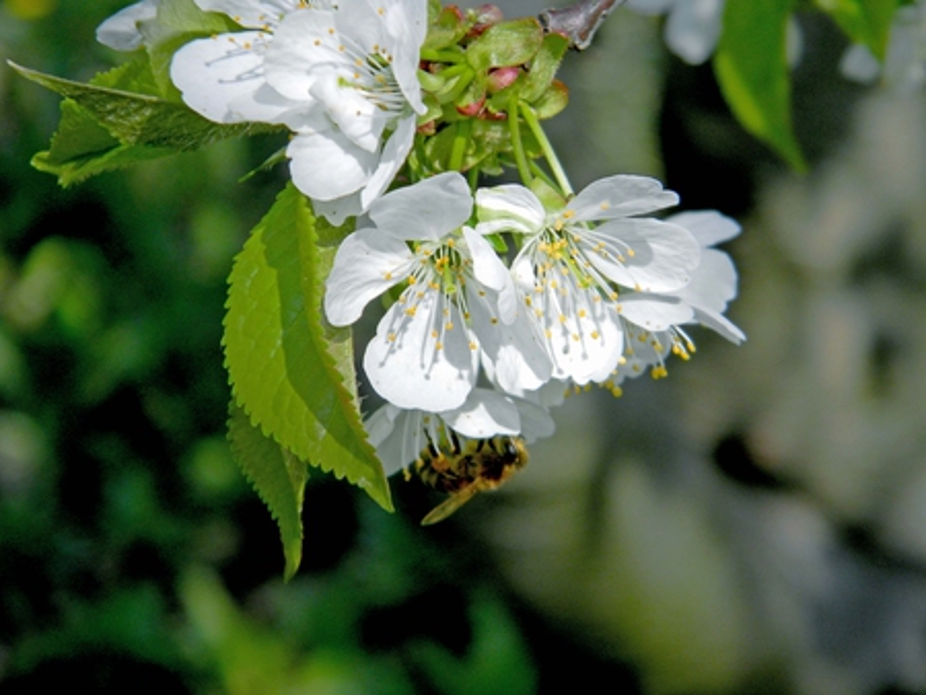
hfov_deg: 13.3
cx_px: 463
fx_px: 3961
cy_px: 348
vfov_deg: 10.0
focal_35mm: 148
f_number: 5
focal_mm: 26.8
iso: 80
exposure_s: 1/460
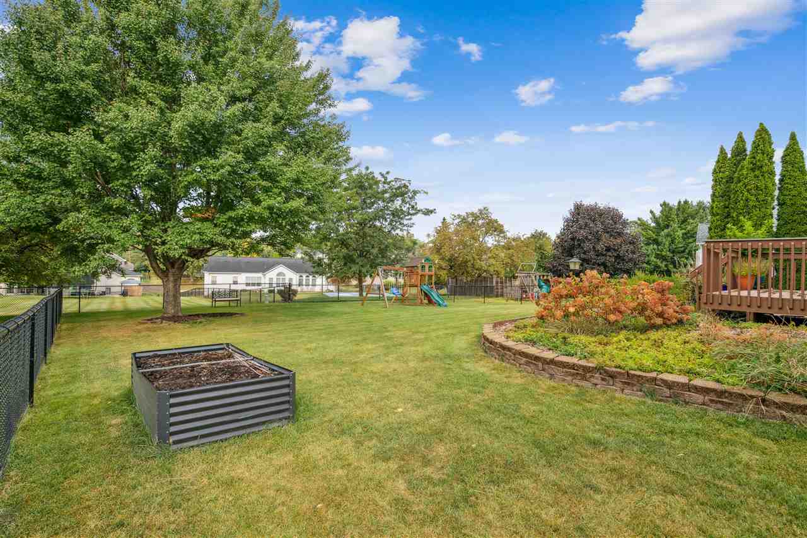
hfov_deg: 90.0
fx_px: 403
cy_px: 269
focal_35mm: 18
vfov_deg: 67.4
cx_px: 404
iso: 400
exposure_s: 1/500
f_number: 8
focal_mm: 18
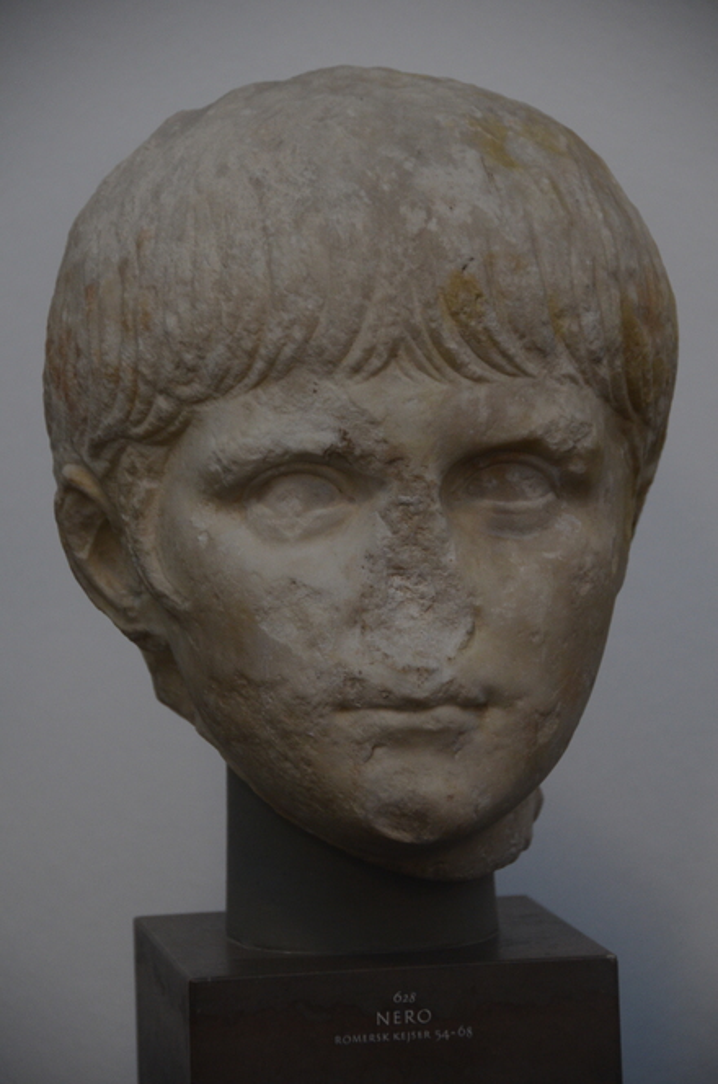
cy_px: 542
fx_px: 5047
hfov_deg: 8.1
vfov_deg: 12.3
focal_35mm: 168
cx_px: 359
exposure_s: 1/50
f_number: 5.3
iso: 1000
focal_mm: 112
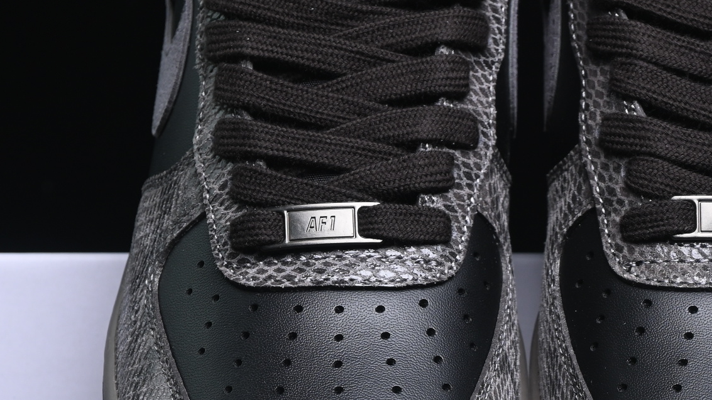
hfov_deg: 11.1
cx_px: 529
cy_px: 298
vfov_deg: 6.3
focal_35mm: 193
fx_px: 3643
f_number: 6.3
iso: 160
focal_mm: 50
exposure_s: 1/50
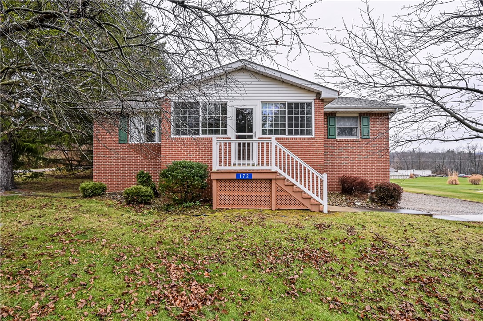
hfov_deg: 86.9
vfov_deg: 64.5
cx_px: 242
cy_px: 160
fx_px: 255
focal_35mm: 19
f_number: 9
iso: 1250
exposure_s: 1/125
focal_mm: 19
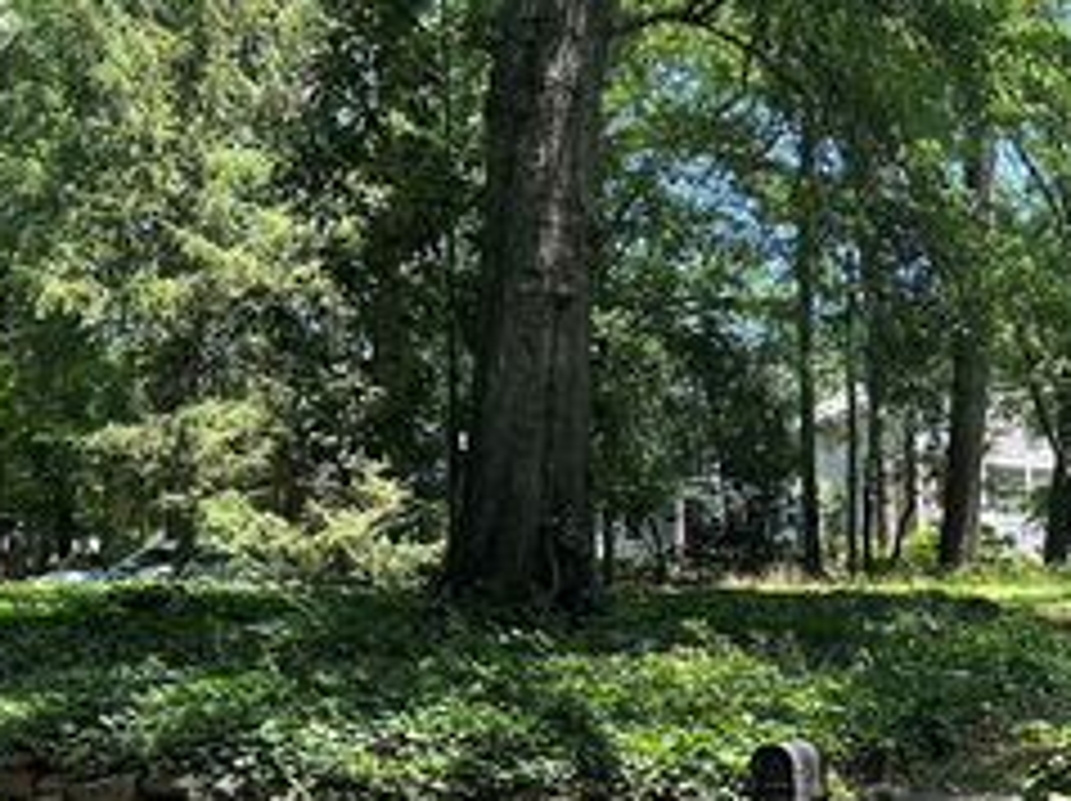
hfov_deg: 33.7
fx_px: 1731
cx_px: 806
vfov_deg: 25.6
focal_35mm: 56
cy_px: 644
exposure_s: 1/466
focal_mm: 5.7
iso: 50
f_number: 1.5
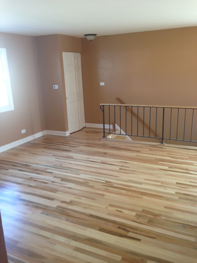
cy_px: 132
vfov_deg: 55.4
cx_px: 98
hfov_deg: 42.9
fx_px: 250
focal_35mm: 33
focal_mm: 4.12
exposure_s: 1/20
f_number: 2.4
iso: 64
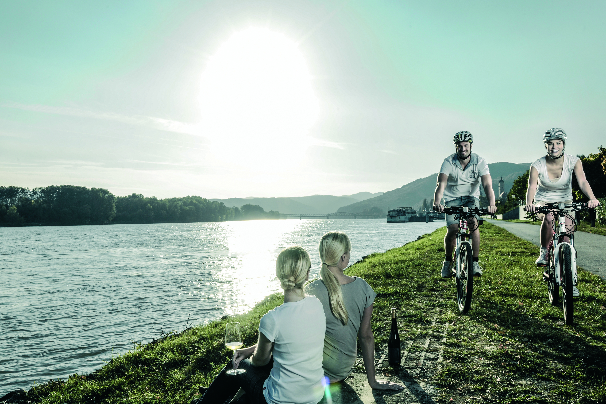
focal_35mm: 29
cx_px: 294
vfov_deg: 44.8
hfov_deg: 63.6
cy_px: 231
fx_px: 488
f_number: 16
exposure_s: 1/100
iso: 100
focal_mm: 24
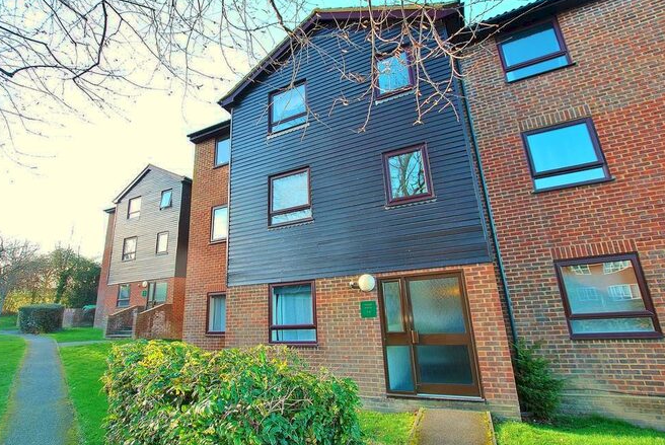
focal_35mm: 16
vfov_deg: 73.9
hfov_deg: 96.6
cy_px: 228
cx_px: 314
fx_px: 296
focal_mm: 10
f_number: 5
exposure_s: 1/100
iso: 200
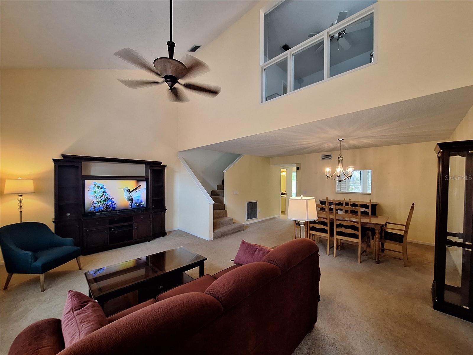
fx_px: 178
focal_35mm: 13
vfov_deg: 89.9
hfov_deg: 106.2
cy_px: 178
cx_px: 236
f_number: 2.2
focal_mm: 1.74
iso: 200
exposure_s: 1/40
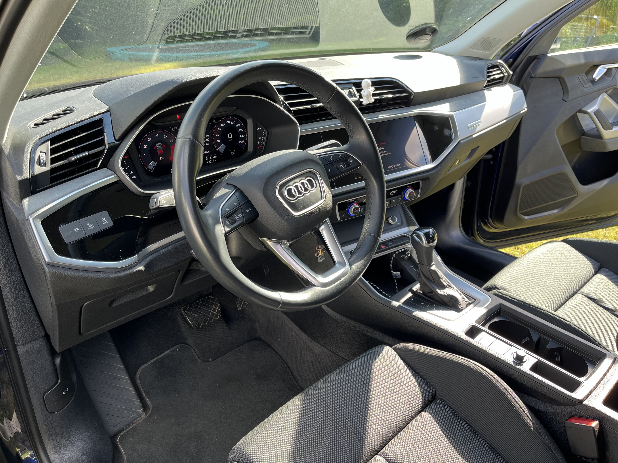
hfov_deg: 67.3
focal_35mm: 26
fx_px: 464
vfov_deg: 53.1
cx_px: 309
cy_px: 232
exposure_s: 1/141
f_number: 1.6
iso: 32
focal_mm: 5.1
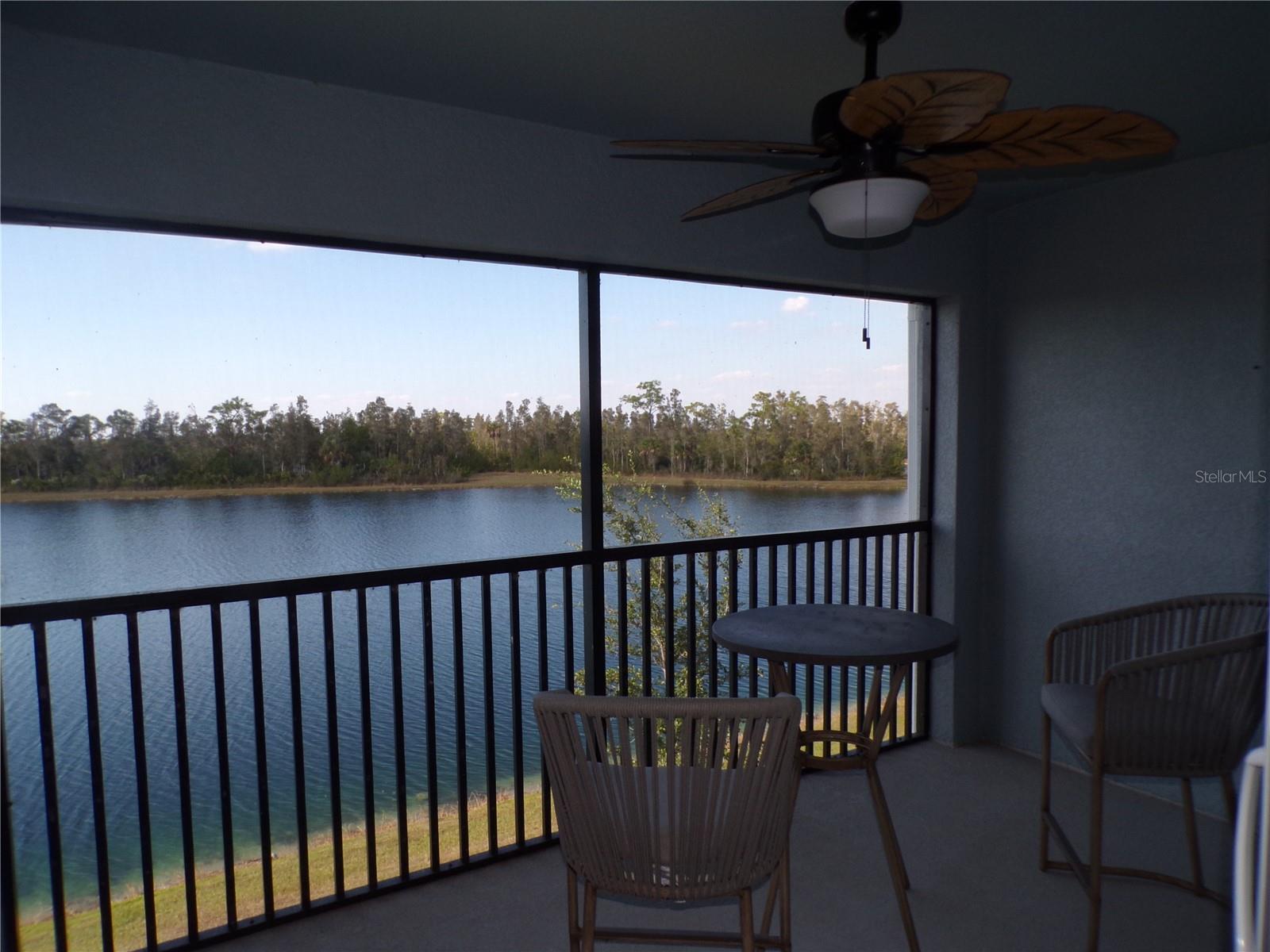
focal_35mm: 24
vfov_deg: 56.8
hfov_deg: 71.6
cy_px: 476
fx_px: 881
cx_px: 635
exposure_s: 1/105
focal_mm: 4.3
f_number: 5.8
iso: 80
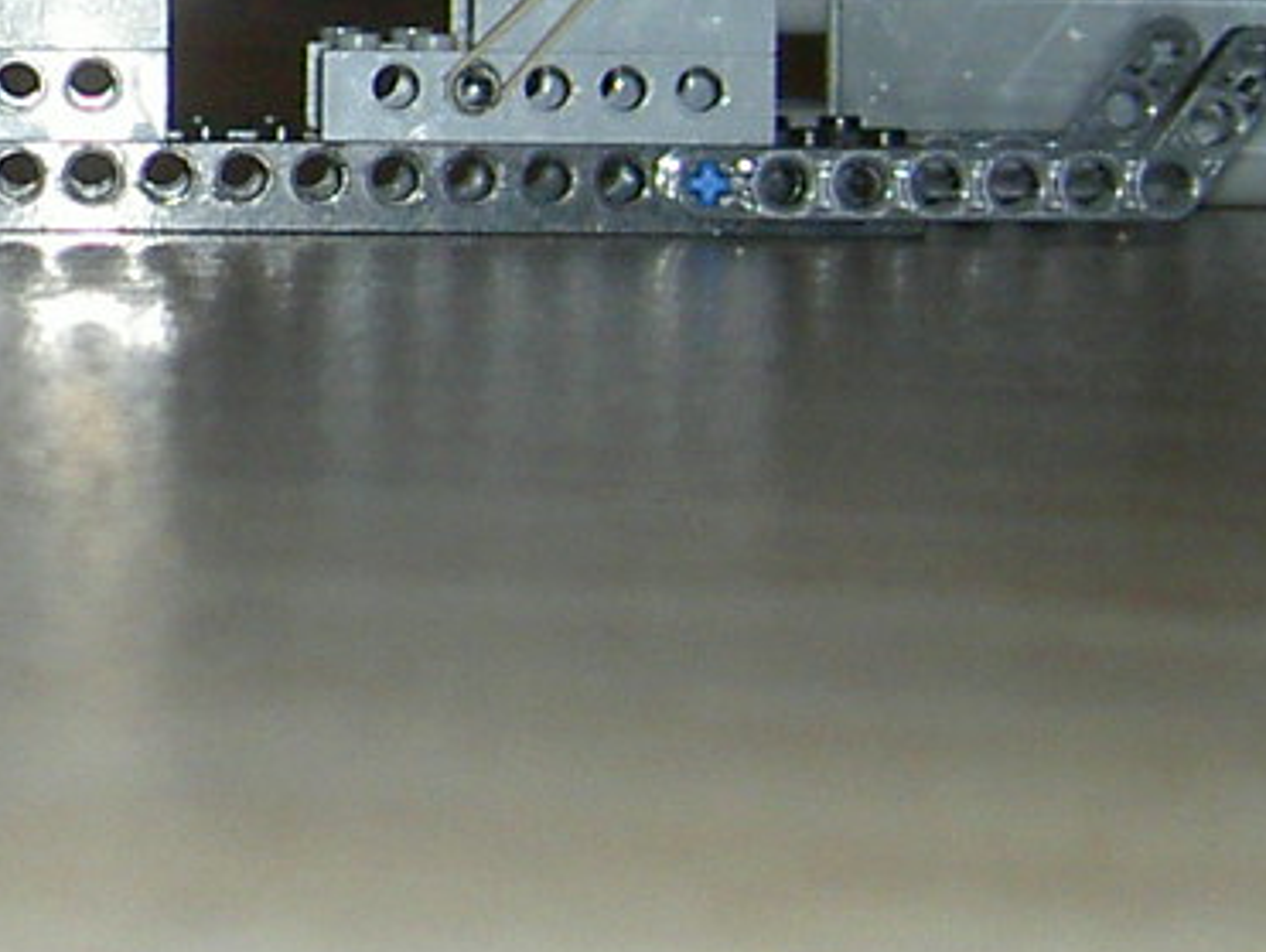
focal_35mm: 168
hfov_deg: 11.4
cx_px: -522
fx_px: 6150
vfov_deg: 8.8
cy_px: -68
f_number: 2.8
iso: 100
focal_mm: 8
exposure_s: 1/59.5
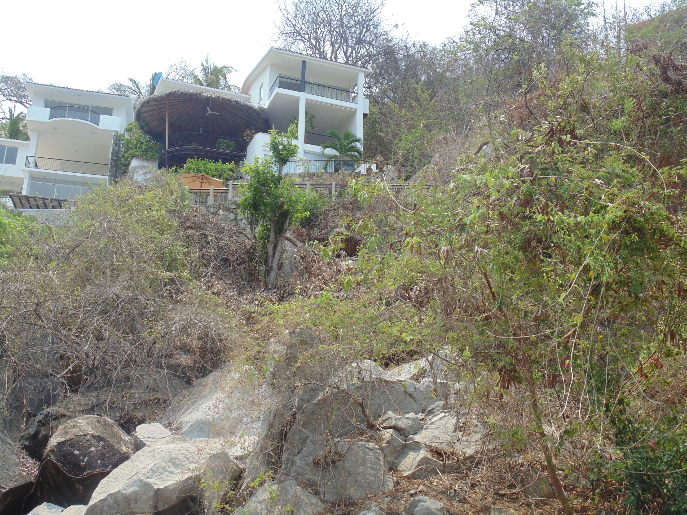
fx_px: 814
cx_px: 344
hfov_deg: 45.8
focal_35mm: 41
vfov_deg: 35.1
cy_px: 258
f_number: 3.6
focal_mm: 7.4
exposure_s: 1/500
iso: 80
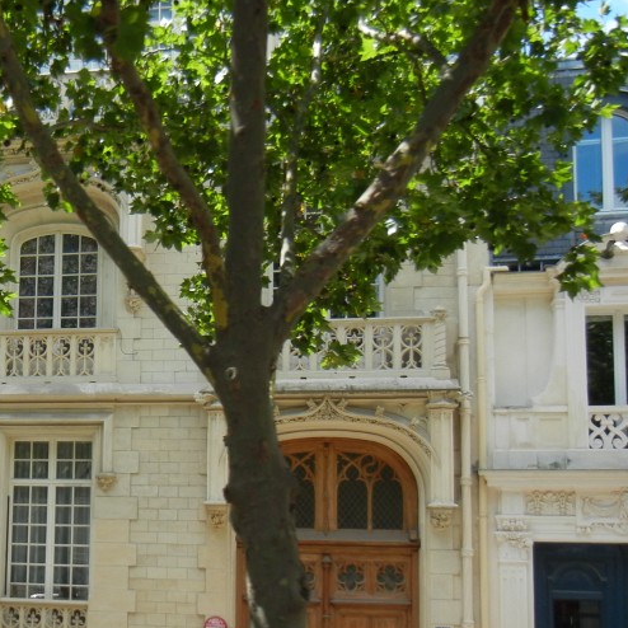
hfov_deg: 29.3
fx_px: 1129
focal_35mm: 55
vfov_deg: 30.8
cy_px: 436
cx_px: 19
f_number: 3.5
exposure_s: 1/532
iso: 160
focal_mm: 5.4
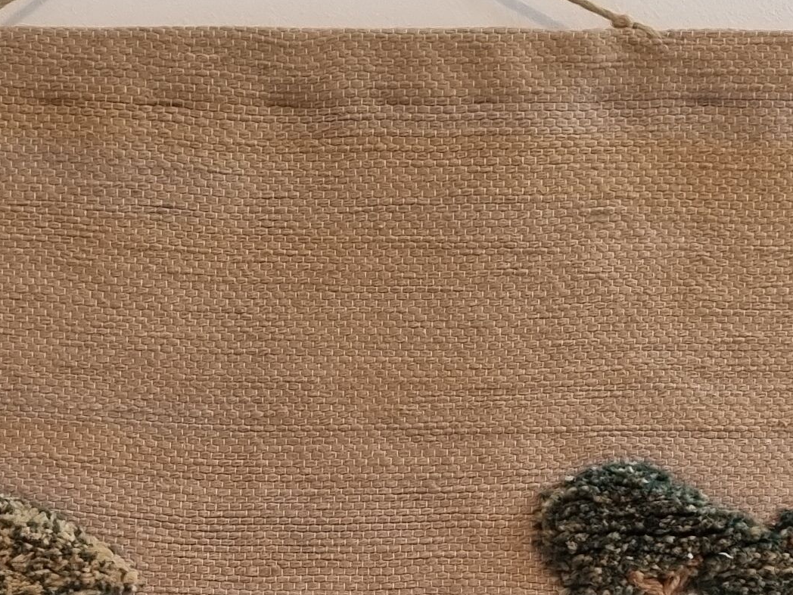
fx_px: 2291
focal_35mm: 100
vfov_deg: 13.3
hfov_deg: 19.6
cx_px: 347
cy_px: 1064
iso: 200
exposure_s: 1/50
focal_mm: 5.4
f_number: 1.8
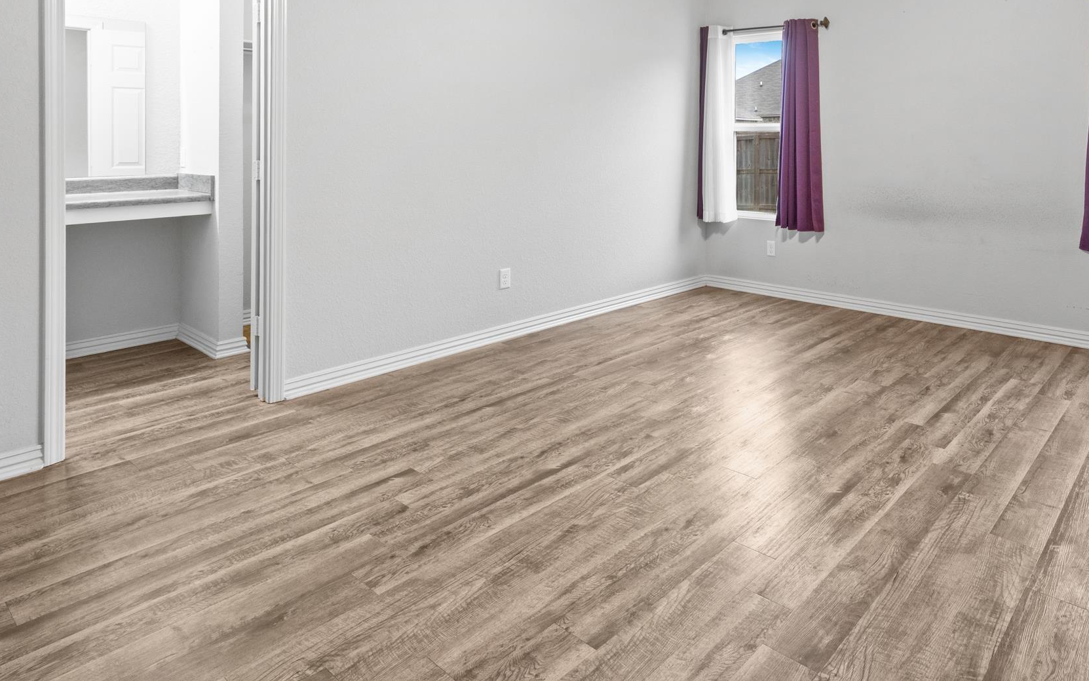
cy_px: 135
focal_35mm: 23
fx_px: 683
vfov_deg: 49.8
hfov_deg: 75.5
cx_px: 697
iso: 400
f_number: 9
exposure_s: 1/1.25
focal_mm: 10
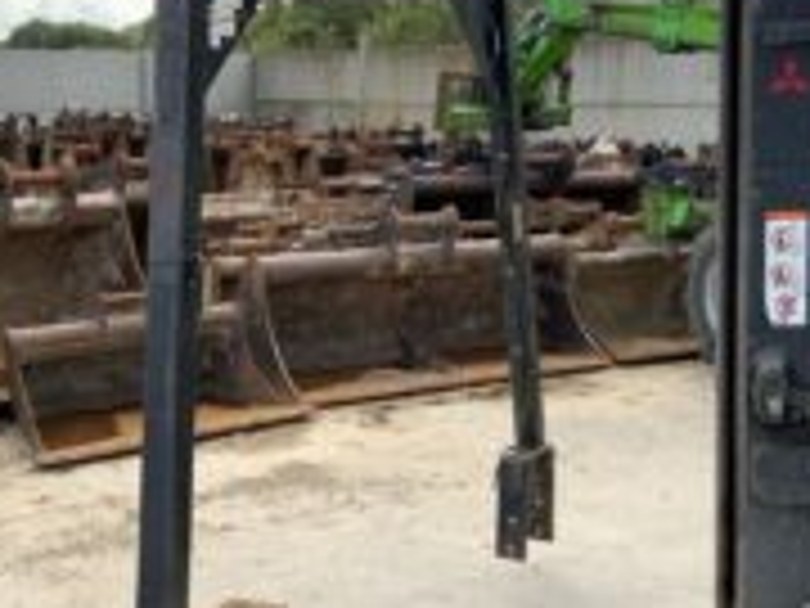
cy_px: 324
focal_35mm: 58
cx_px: 274
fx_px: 1357
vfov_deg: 25.2
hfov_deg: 33.0
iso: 16
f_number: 1.8
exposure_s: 1/962
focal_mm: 3
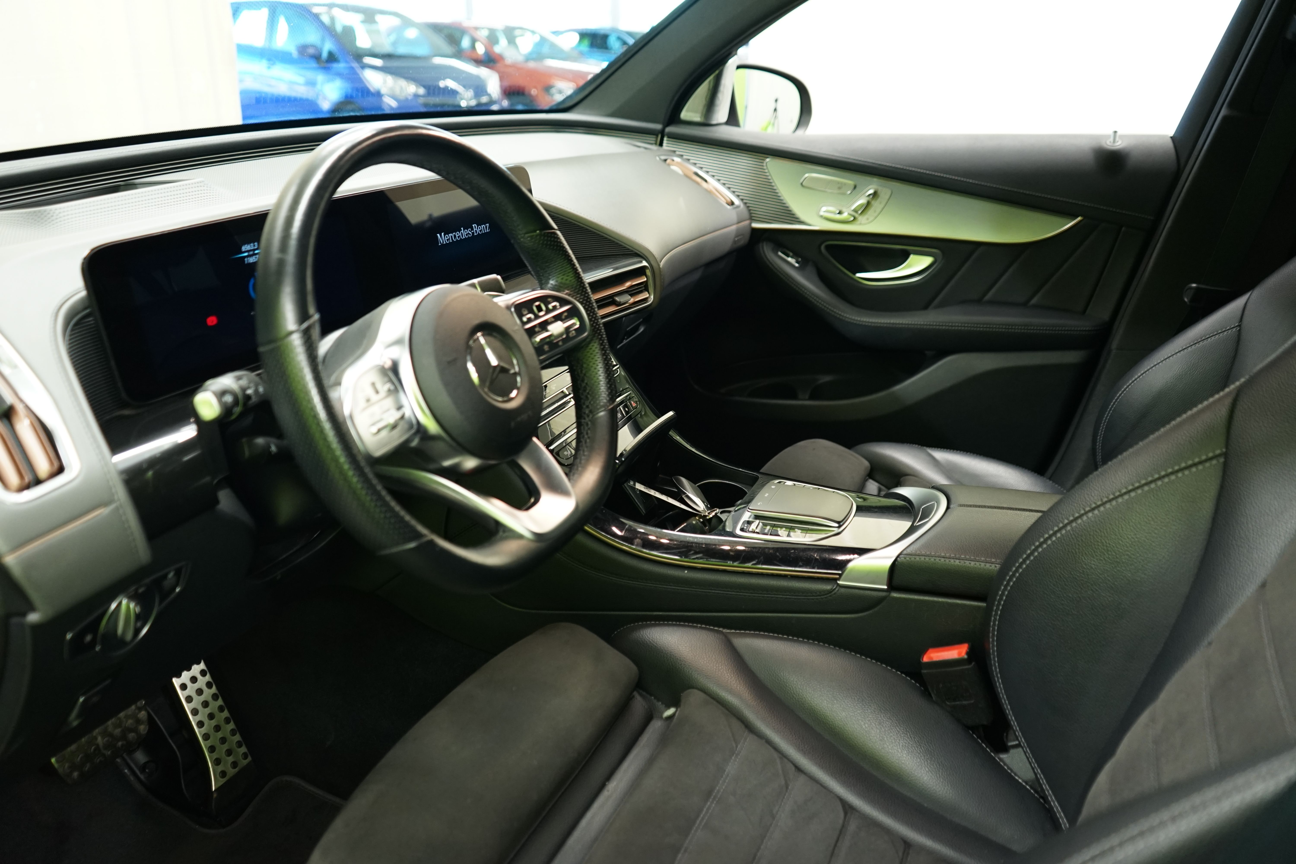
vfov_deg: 46.4
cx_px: 648
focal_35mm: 28
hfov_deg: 65.5
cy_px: 432
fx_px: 1008
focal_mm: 28
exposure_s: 1/30
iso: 1250
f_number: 3.5
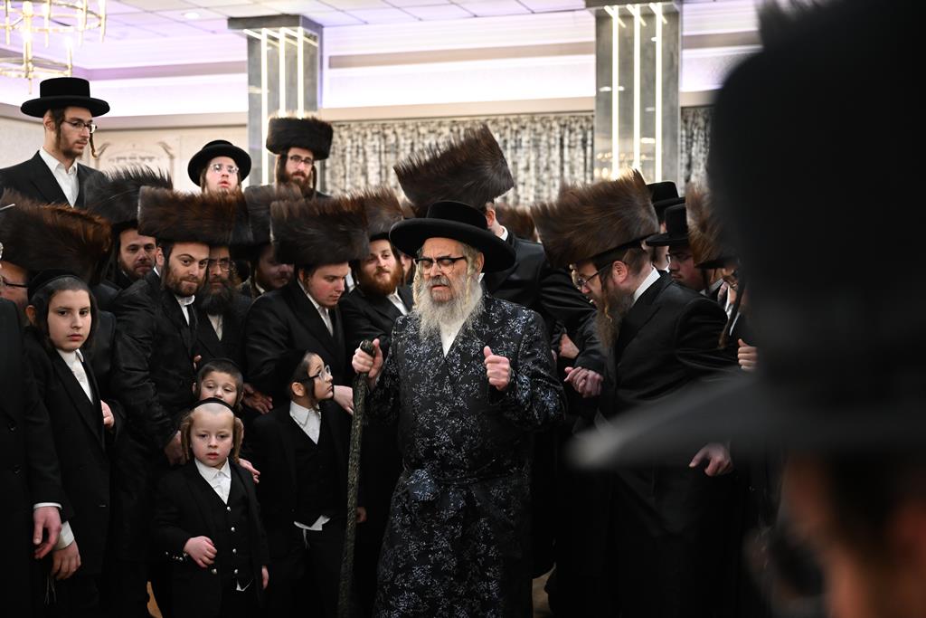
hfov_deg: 41.9
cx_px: 463
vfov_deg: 28.7
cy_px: 309
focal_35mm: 47
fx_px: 1209
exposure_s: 1/160
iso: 2000
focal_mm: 47
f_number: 2.8
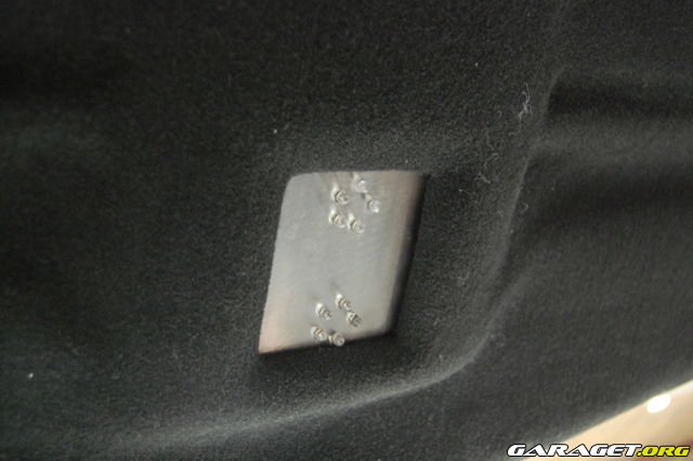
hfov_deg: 46.4
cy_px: 230
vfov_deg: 31.9
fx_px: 808
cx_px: 346
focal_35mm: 42
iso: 1600
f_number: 4.2
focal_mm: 28
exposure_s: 1/4
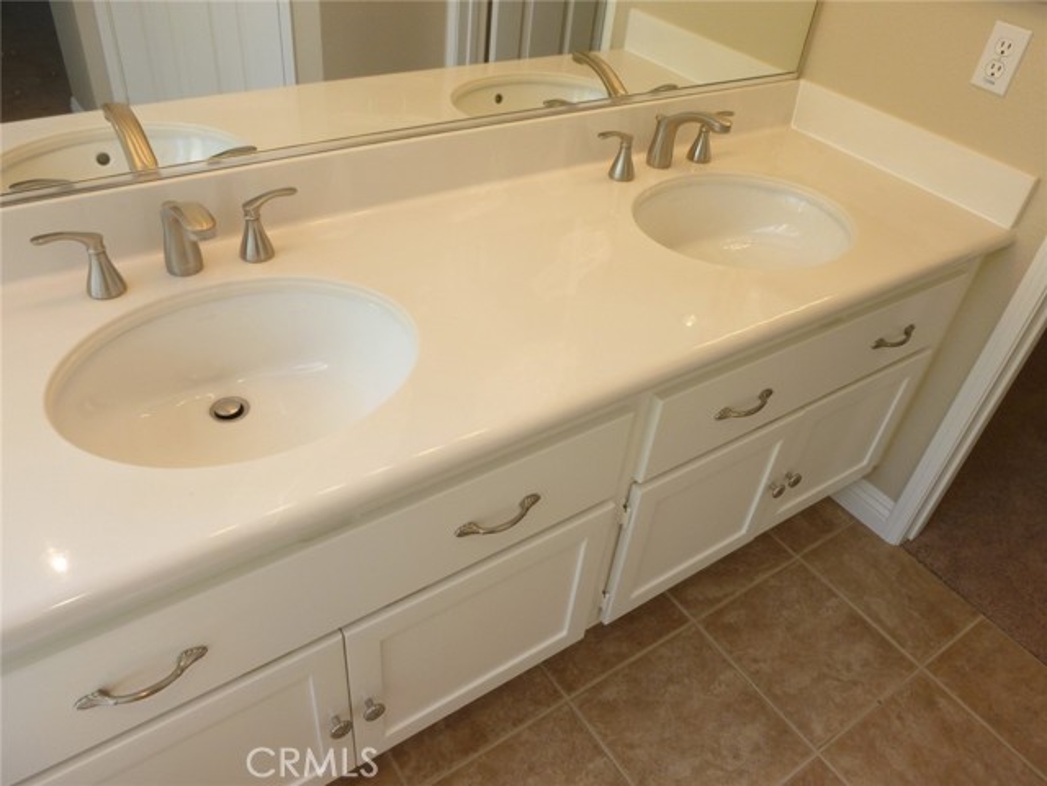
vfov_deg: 54.9
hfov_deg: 69.4
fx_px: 756
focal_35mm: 25
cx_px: 524
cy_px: 393
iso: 80
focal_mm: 4.5
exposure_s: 1/30
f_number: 3.3
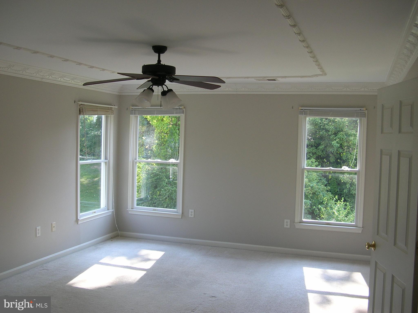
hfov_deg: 51.4
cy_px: 156
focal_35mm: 36
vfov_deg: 39.6
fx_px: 434
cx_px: 209
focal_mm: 6
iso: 50
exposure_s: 1/81.1
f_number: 2.7
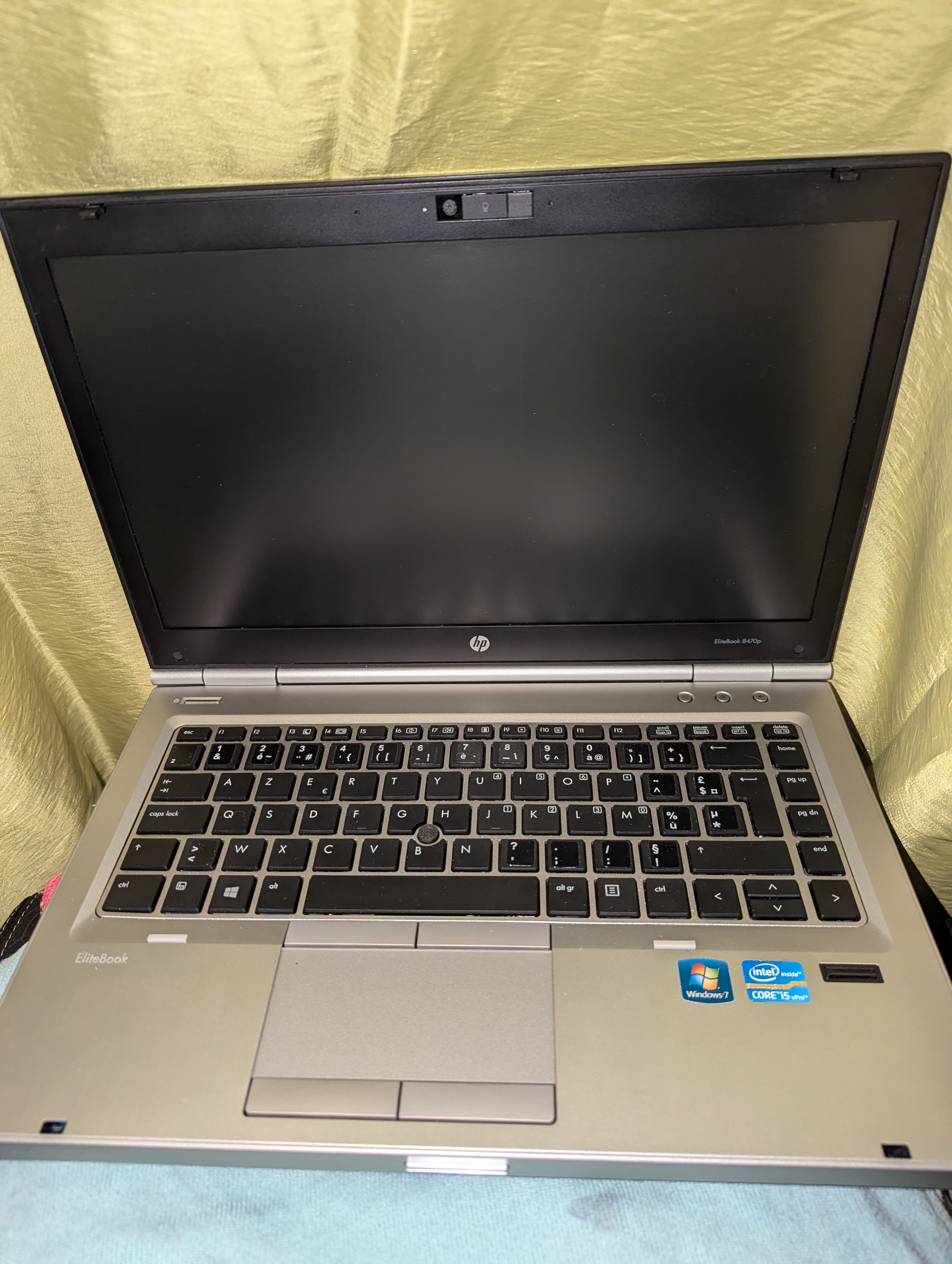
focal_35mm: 24
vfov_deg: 71.5
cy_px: 632
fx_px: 878
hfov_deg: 56.9
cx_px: 476
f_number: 1.85
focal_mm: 6.81
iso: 412
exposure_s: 1/100
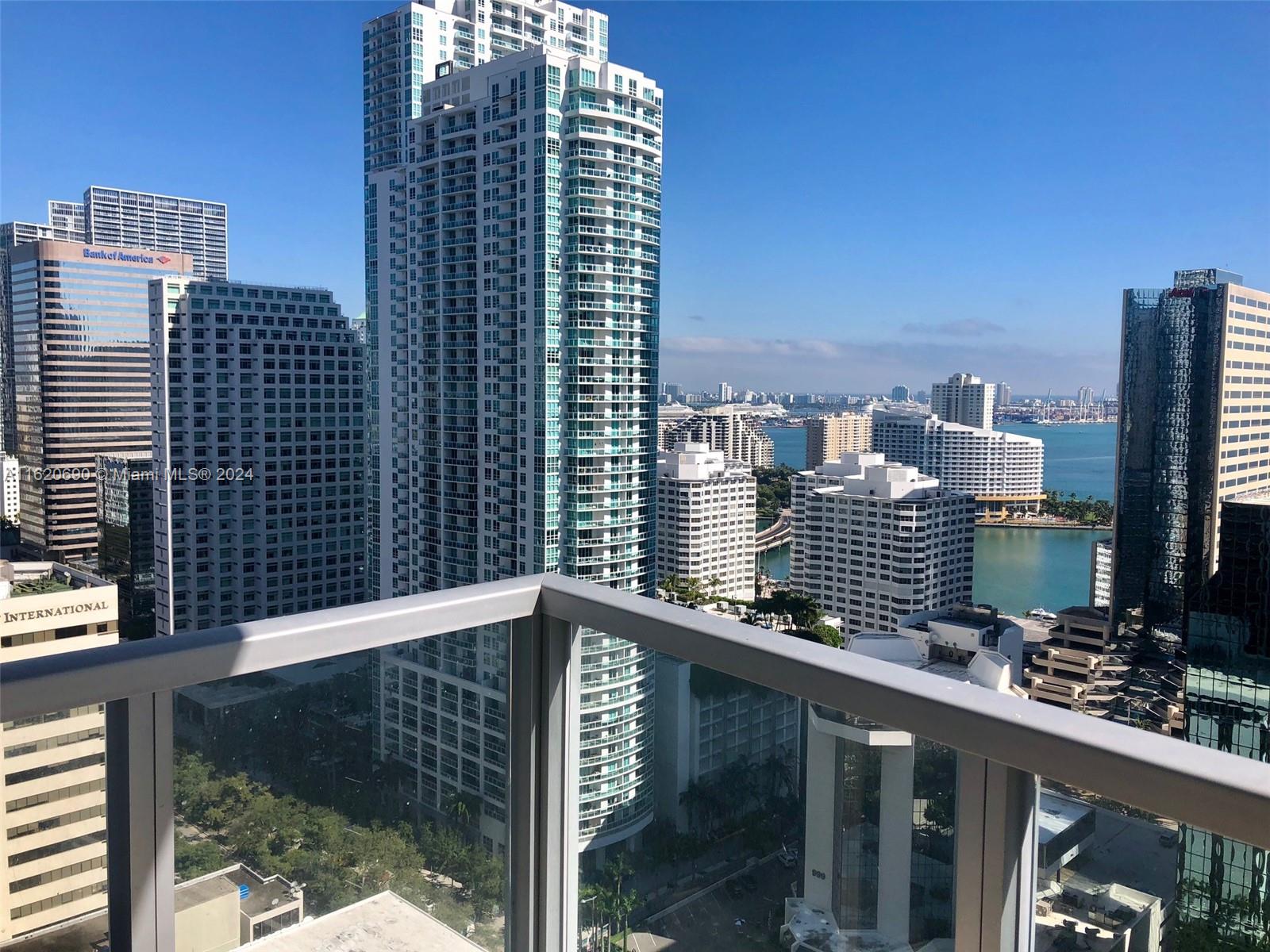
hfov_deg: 63.4
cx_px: 635
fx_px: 1027
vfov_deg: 49.7
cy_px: 476
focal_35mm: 28
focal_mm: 3.99
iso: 20
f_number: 1.8
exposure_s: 1/2433
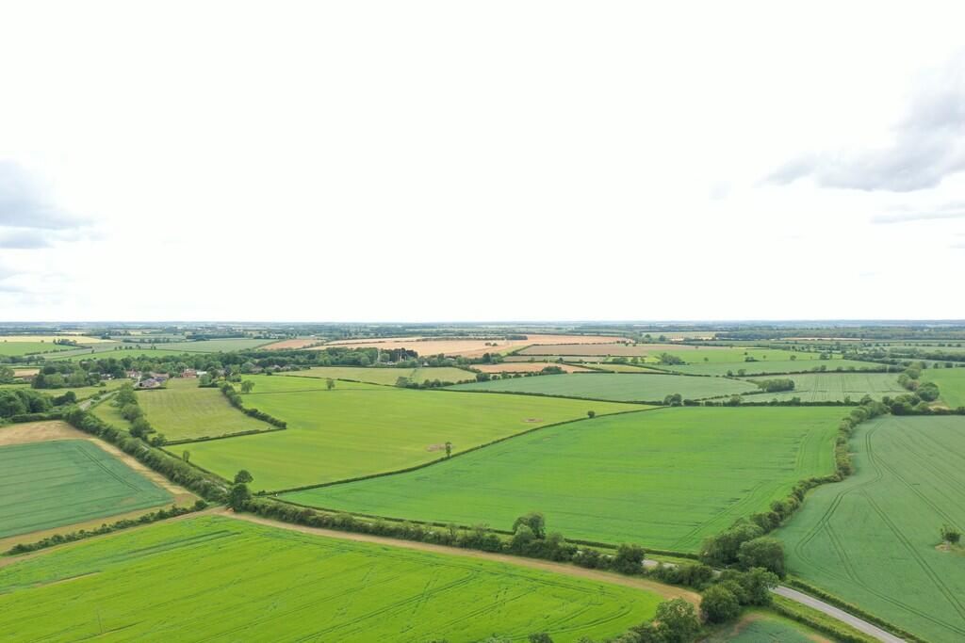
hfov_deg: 65.5
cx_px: 482
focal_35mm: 28
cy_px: 322
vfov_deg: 46.4
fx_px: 751
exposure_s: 1/200
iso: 100
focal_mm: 10.26
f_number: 5
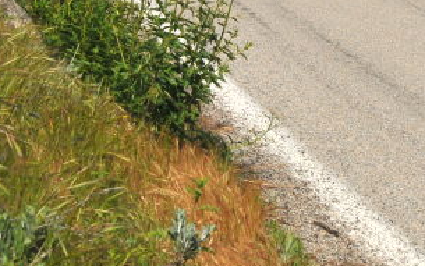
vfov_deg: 8.8
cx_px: 584
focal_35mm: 149
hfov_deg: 13.4
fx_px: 1723
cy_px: 57
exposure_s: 1/250
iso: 200
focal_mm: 29
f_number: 8
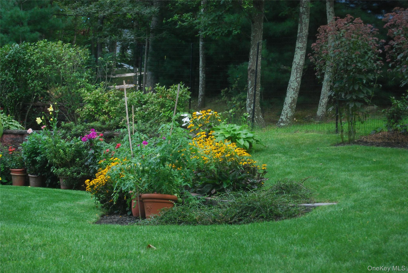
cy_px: 136
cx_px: 204
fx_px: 936
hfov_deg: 24.6
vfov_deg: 16.6
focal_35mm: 82
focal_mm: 55
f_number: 5.6
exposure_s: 1/200
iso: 800
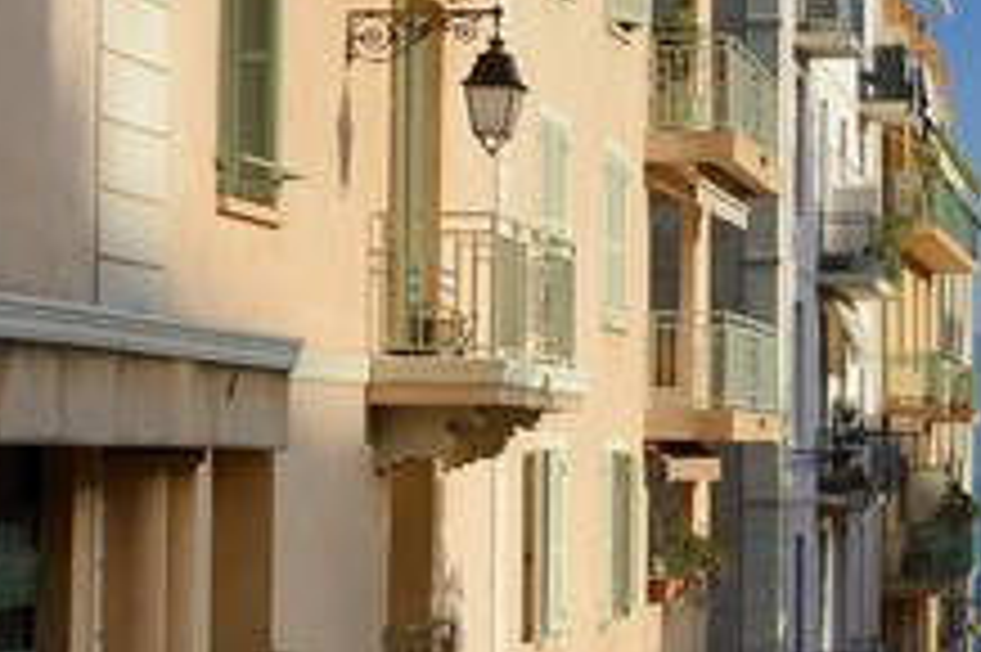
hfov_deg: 15.1
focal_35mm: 135
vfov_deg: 10.1
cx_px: 765
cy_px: 247
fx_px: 3676
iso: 200
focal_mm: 70
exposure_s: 1/200
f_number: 13
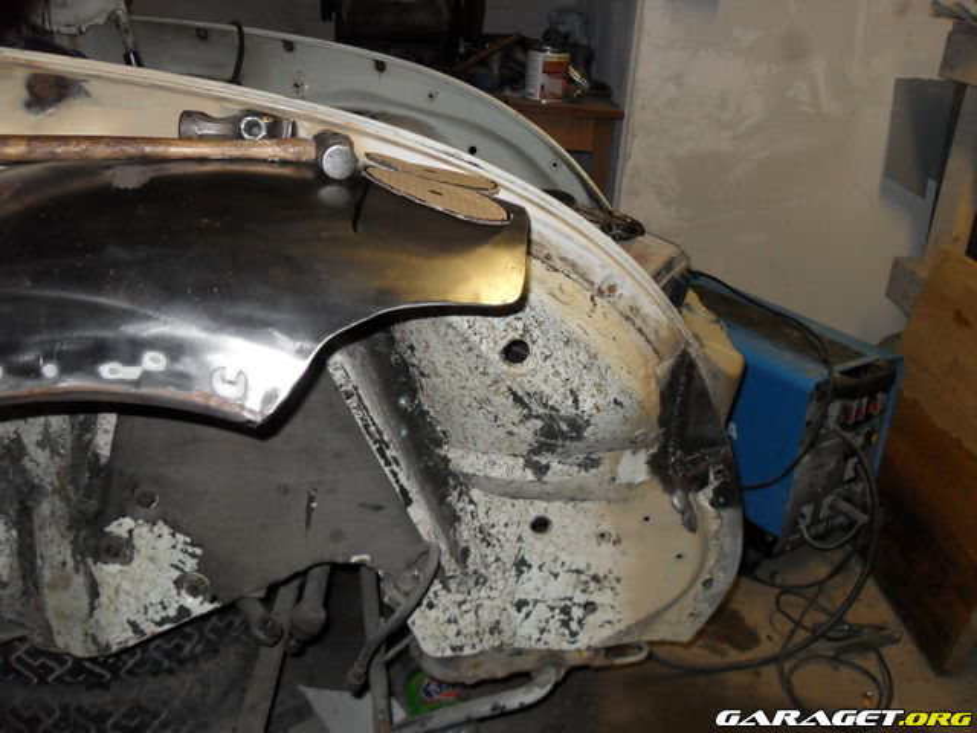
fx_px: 988
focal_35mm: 35
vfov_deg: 40.7
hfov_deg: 52.6
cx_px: 488
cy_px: 366
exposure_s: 1/45
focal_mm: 6.2
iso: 200
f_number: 2.8
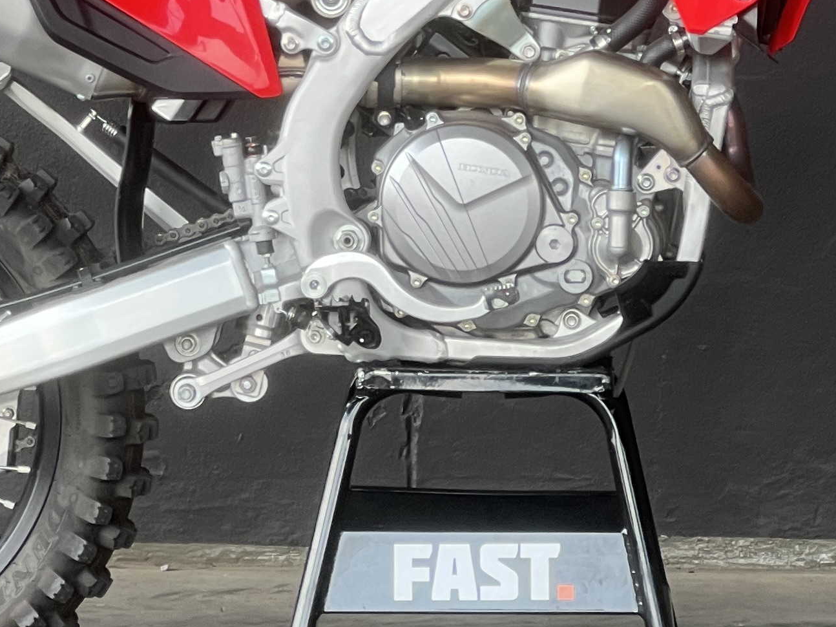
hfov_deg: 8.2
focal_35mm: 240
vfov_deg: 6.2
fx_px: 5795
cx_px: 559
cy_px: 45
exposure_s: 1/99
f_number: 2.8
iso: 64
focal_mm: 9
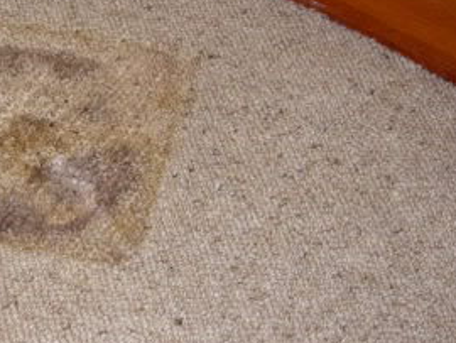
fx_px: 1187
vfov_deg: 16.4
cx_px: 49
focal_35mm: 90
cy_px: 137
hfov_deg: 21.3
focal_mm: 7.8
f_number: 2.8
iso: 79
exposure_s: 1/64
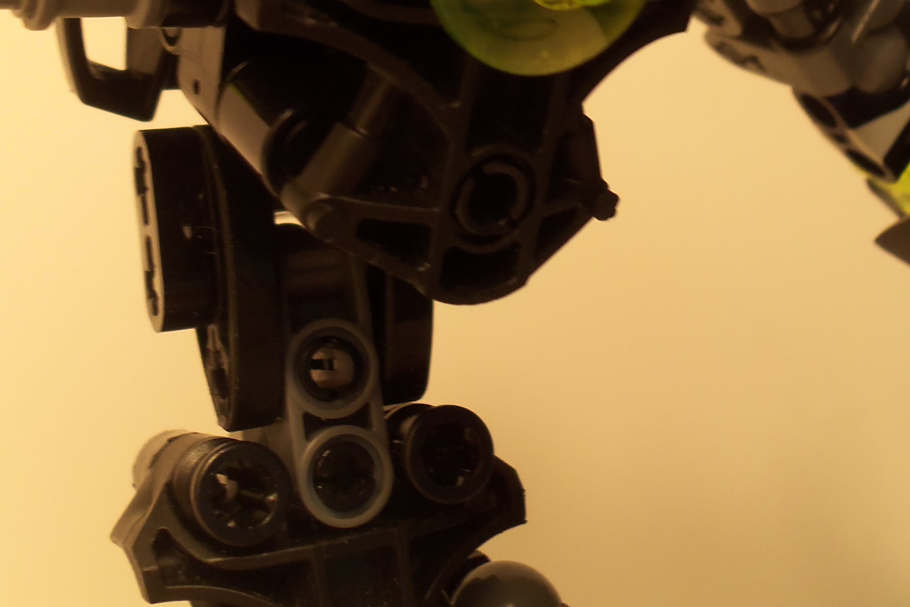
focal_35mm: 58
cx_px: 380
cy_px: 50
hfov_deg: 34.4
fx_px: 1466
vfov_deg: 22.7
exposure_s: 1/30
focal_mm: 5.2
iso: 80
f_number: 3.4
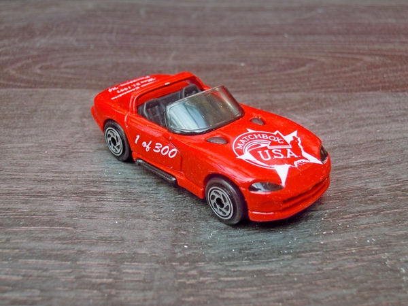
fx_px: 542
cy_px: 153
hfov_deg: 41.2
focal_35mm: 46
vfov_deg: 31.5
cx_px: 204
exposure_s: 1/125
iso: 100
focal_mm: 8.3
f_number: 3.4
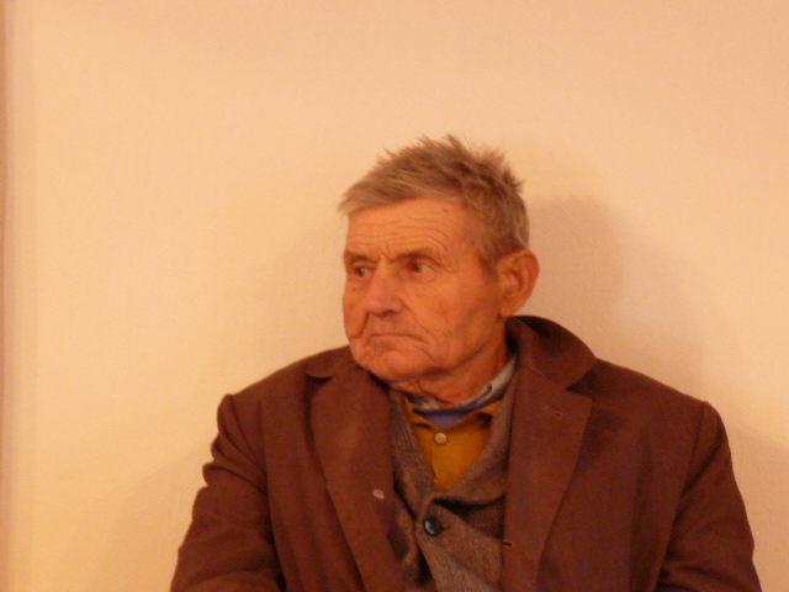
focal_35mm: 160
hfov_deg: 12.3
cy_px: 296
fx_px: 3647
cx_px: 394
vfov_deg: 9.3
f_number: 3.4
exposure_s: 1/10
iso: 400
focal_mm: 16.1
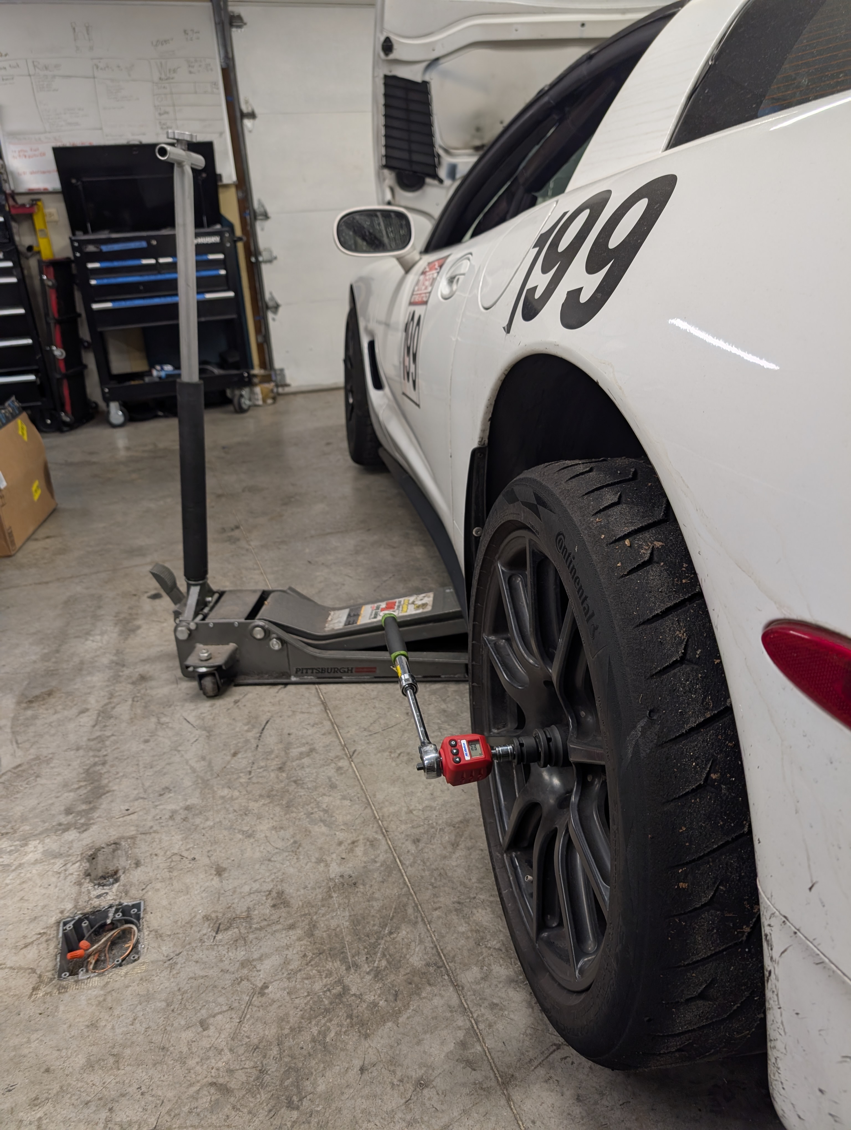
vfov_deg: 71.5
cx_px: 426
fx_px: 785
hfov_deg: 56.9
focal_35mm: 24
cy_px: 565
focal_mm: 6.9
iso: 21
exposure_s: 1/120
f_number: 1.68
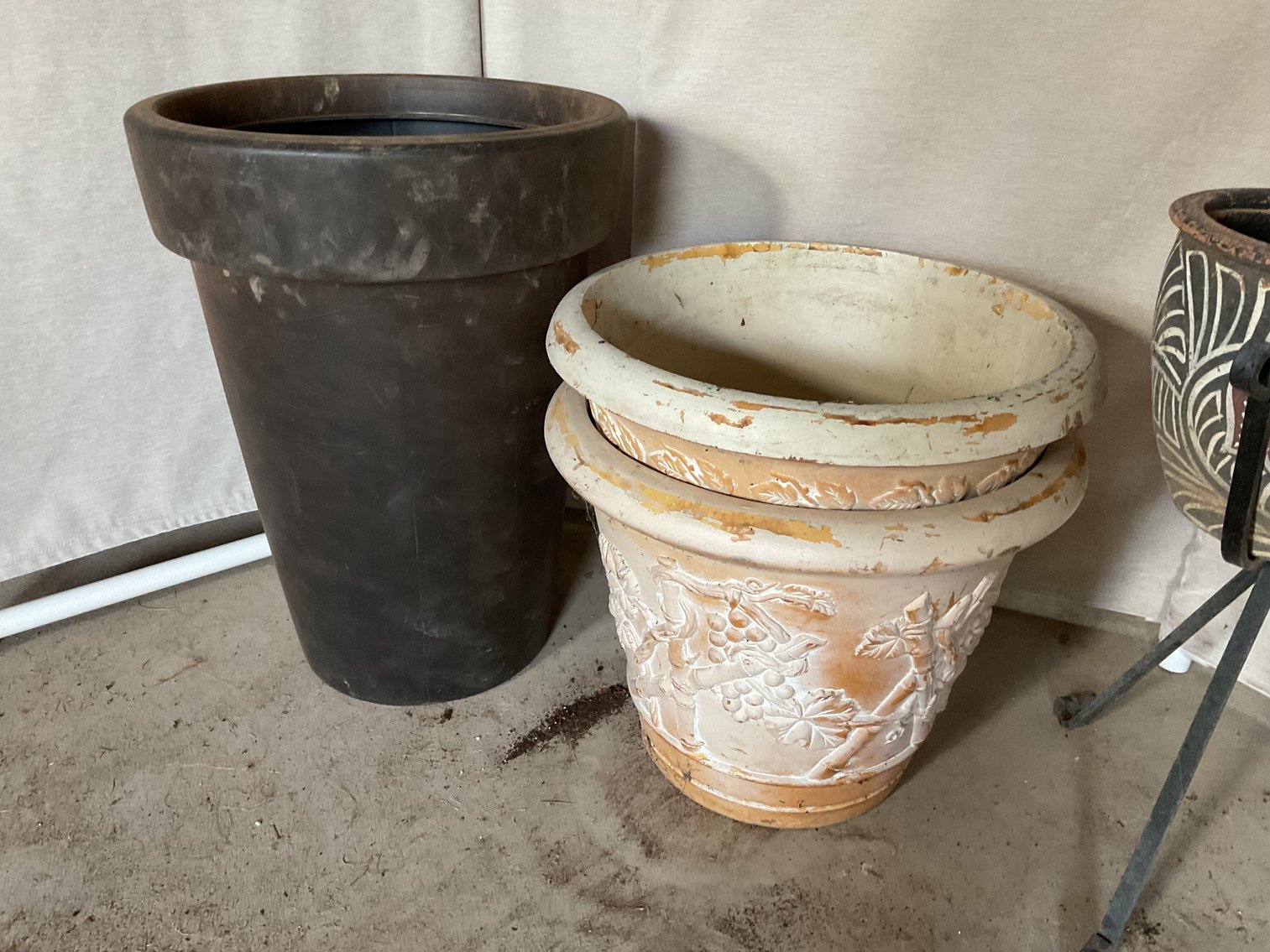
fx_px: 1064
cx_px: 635
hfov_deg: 61.7
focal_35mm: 29
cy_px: 476
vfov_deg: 48.2
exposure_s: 1/50
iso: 160
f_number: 1.8
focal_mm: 3
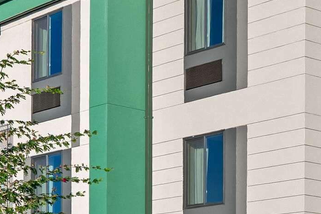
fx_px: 918
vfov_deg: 13.3
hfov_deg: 19.8
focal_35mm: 103
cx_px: 142
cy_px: 82
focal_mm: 24
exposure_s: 1/100
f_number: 8
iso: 100
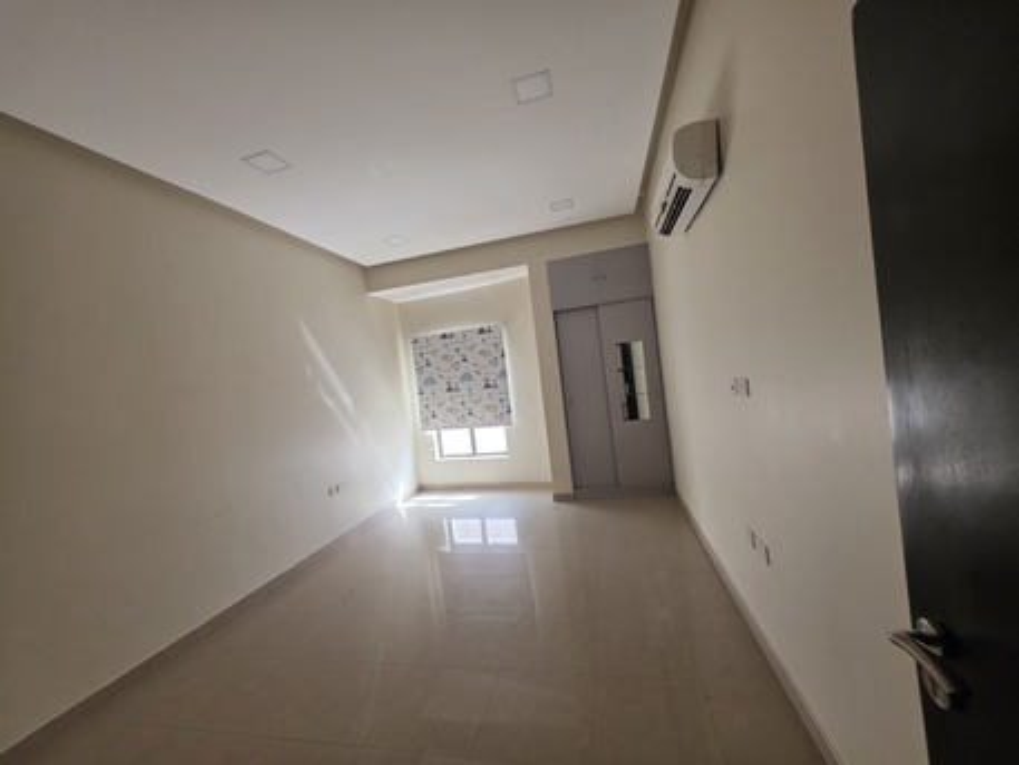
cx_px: 510
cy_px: 382
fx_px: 383
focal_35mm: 13
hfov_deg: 106.2
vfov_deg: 89.9
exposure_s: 1/60
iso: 160
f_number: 1.9
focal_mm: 2.2
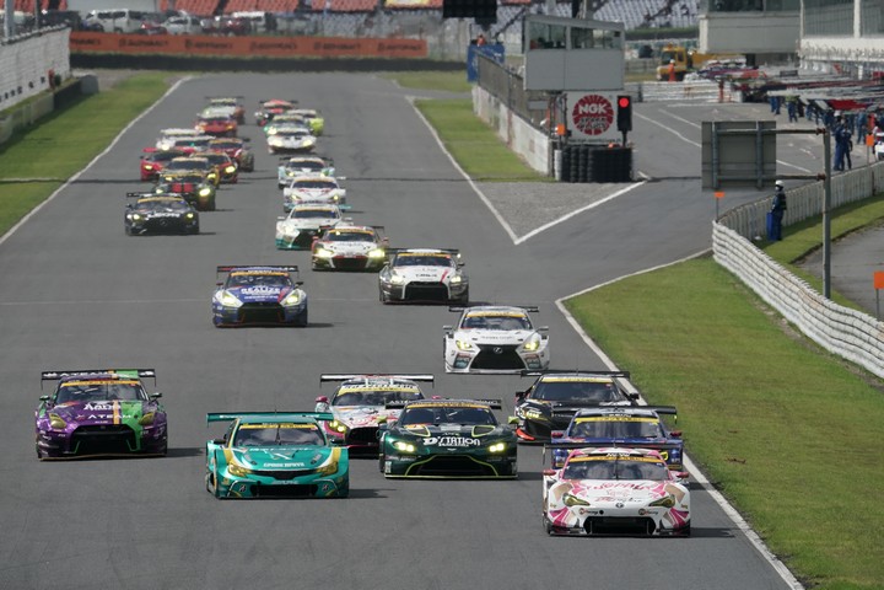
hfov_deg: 3.4
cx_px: 442
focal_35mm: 600
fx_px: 14732
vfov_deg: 2.3
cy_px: 295
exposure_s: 1/1000
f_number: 11
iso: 400
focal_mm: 600
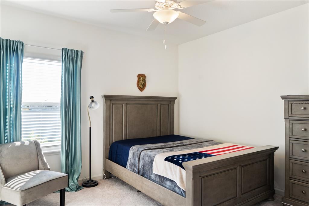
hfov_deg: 73.8
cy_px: 103
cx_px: 154
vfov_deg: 53.1
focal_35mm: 24
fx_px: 206
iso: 100
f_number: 9
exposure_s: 1/4
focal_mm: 16
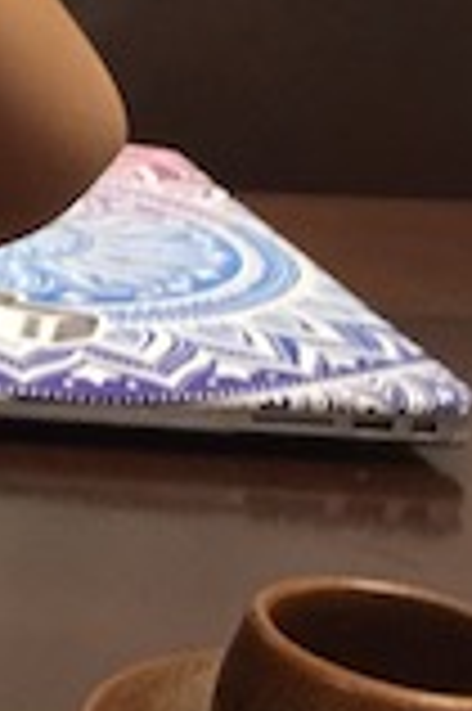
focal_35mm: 122
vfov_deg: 16.4
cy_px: -40
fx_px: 2404
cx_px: -656
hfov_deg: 9.9
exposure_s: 1/15
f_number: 2.2
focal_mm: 4.15
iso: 125
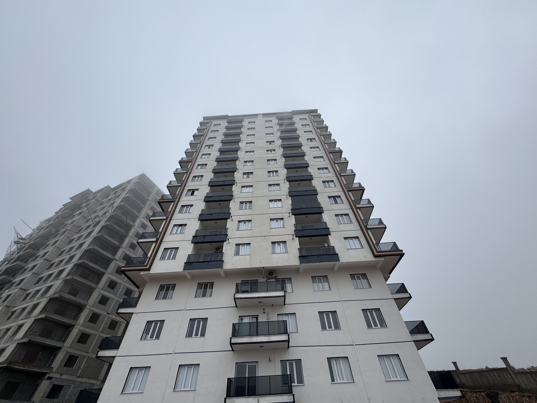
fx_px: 217
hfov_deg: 102.1
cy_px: 202
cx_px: 268
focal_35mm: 14
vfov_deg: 85.7
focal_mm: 2.22
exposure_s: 1/548
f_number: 2.2
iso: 40
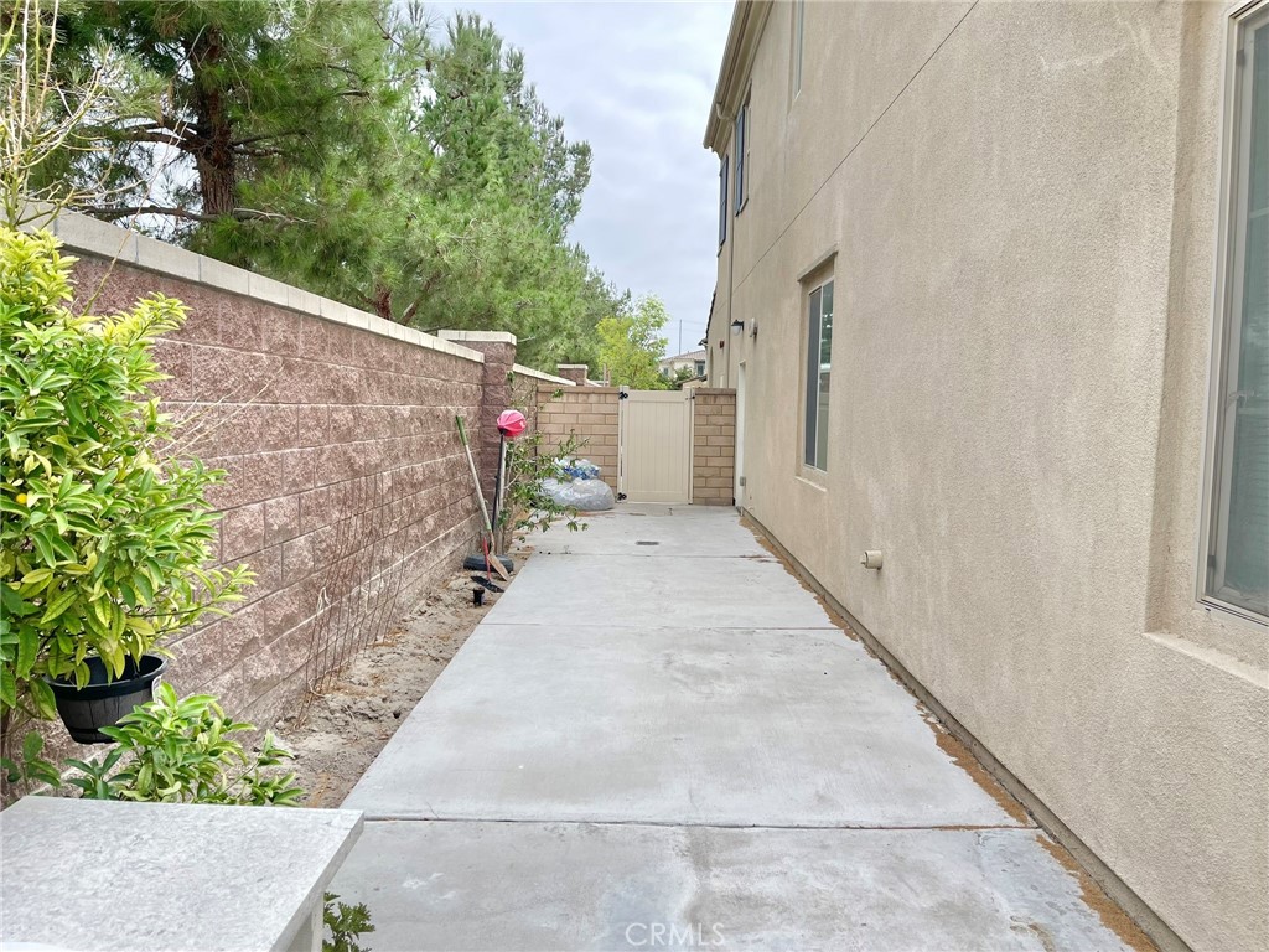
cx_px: 634
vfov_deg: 54.9
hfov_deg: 69.4
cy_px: 476
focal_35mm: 25
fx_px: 916
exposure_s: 1/1767
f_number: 1.6
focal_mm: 5.1
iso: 32
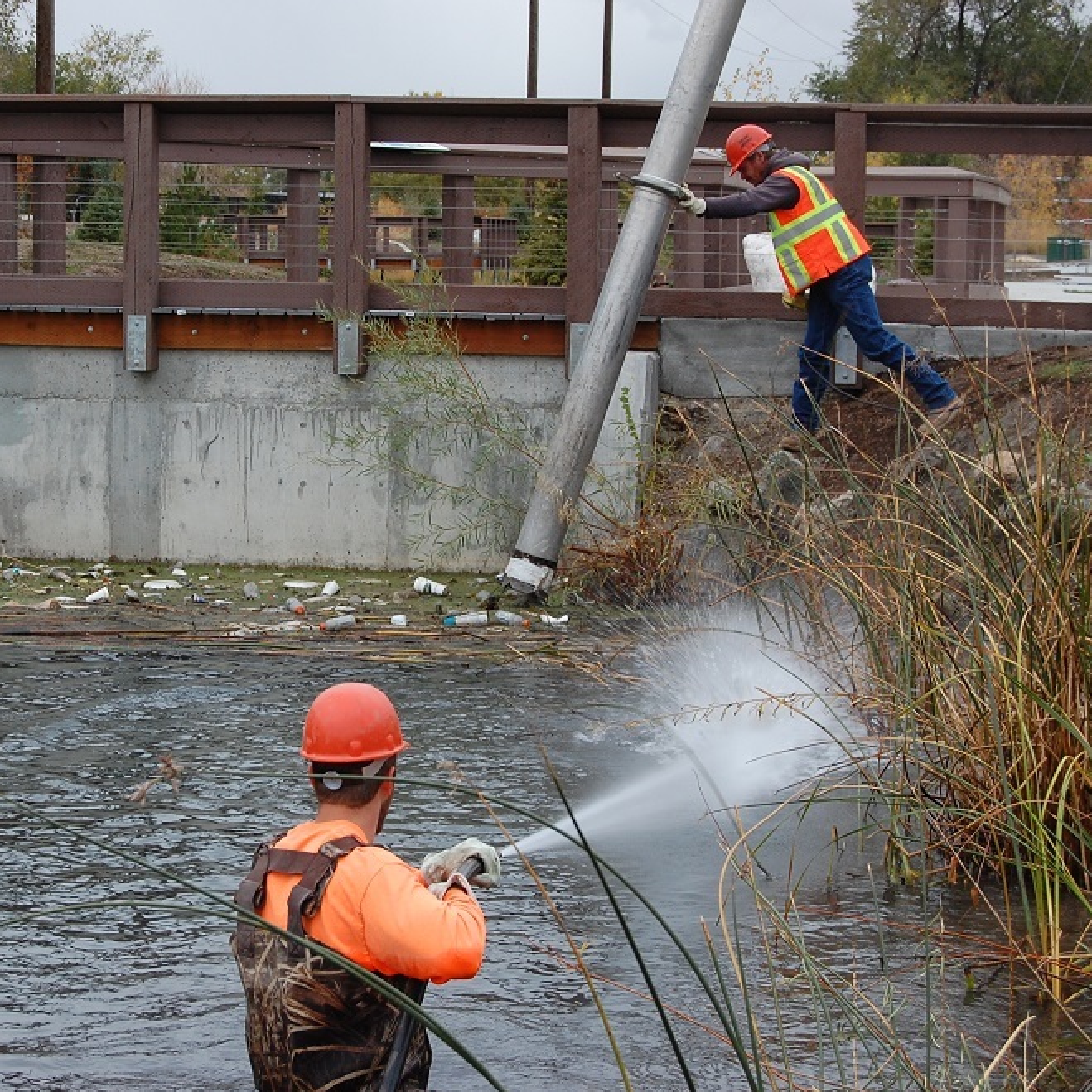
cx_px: 312
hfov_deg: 19.4
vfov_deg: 19.5
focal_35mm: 89
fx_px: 3176
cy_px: 549
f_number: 8
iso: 400
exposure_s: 1/50
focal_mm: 46
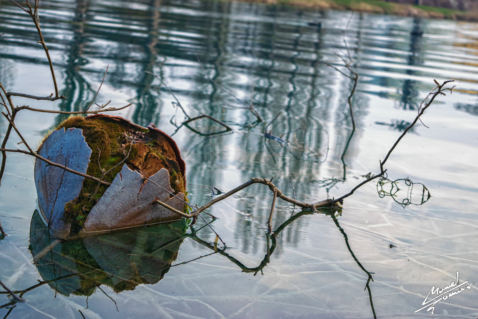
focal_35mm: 82
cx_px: 239
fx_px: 1095
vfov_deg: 16.6
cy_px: 160
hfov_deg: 24.6
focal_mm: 55
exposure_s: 1/250
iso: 250
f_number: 5.6
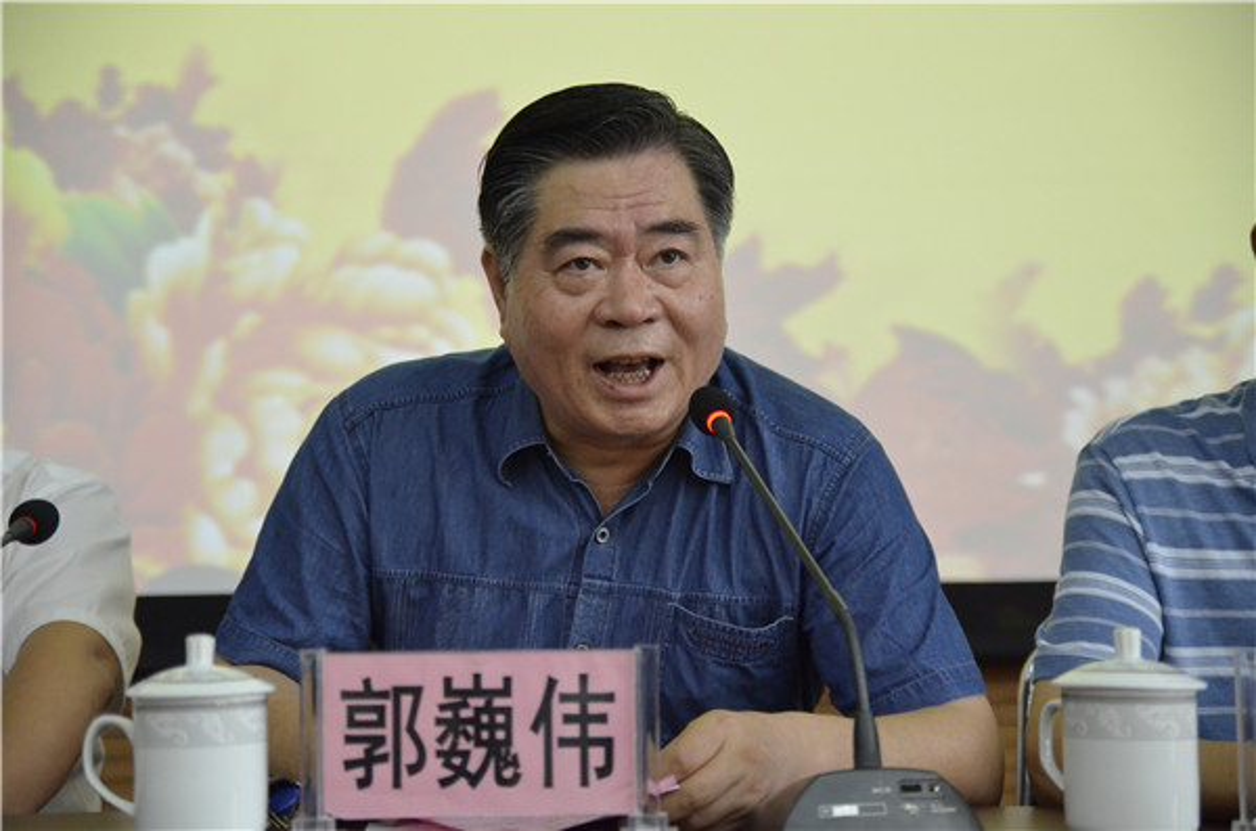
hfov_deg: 27.1
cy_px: 416
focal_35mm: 75
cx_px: 628
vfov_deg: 18.1
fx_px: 2610
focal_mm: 50
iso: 3200
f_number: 2.8
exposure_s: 1/250
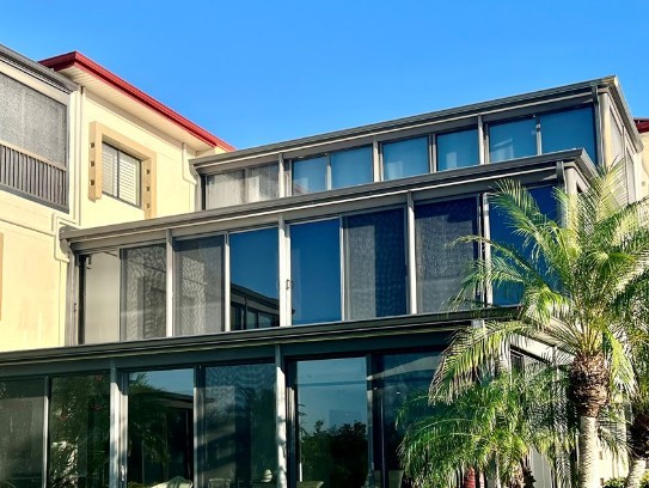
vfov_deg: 29.4
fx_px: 919
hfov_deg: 38.6
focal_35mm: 49
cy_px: 344
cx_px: 239
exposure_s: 1/2123
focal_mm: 5.7
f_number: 1.5
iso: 50
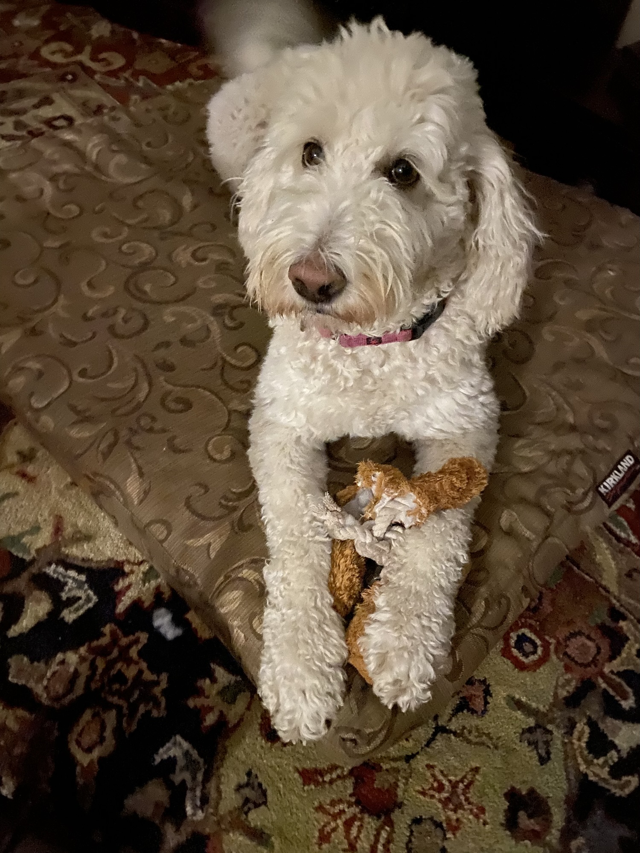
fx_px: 641
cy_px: 426
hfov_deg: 53.1
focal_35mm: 26
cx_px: 320
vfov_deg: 67.3
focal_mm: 4.25
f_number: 1.8
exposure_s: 1/8
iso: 1250
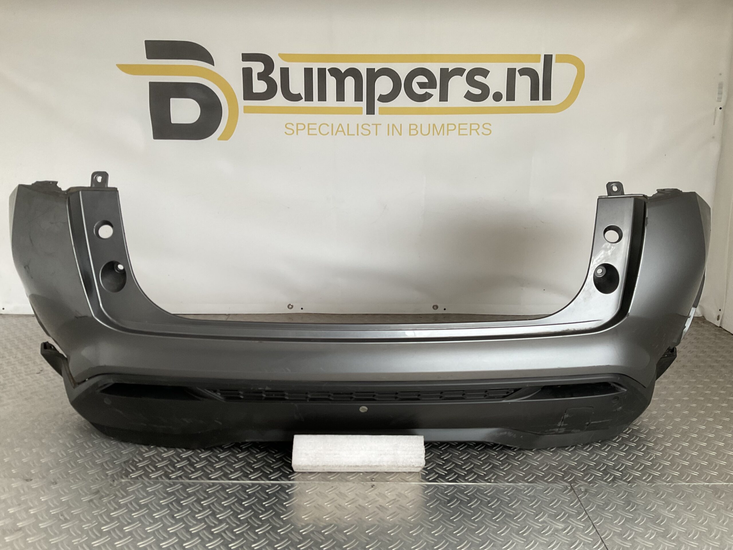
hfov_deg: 61.7
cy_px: 275
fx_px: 614
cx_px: 366
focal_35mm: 29
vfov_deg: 48.2
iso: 50
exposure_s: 1/60
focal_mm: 3
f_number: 1.8
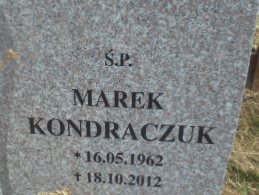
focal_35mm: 53
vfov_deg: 27.5
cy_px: 76
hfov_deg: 36.0
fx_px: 397
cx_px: 98
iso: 100
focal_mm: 5.3
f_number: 11.8
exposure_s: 1/125
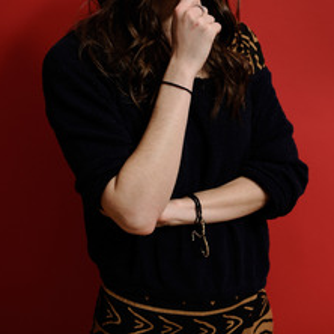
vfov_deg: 34.5
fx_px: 535
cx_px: 171
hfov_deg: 34.7
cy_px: 120
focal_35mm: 49
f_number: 3.2
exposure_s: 1/125
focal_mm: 32
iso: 400
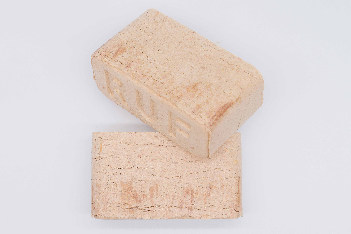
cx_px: 174
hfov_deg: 26.7
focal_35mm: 76
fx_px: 741
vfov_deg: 17.9
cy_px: 118
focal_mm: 50
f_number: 7.1
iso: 400
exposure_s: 1/200
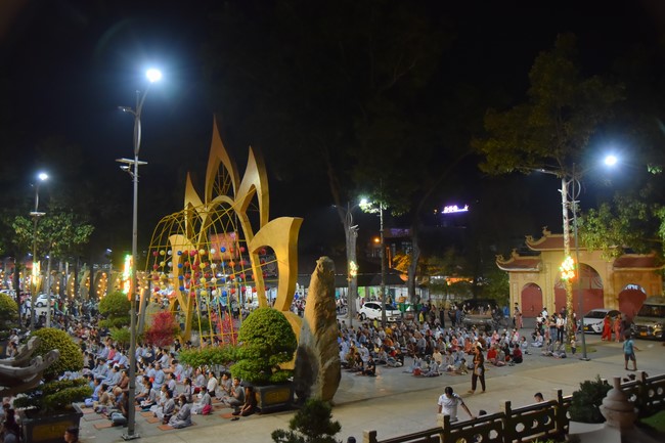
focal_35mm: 31
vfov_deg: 42.3
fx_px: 572
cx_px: 332
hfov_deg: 60.3
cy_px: 222
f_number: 4
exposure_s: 1/100
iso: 2500
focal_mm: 31
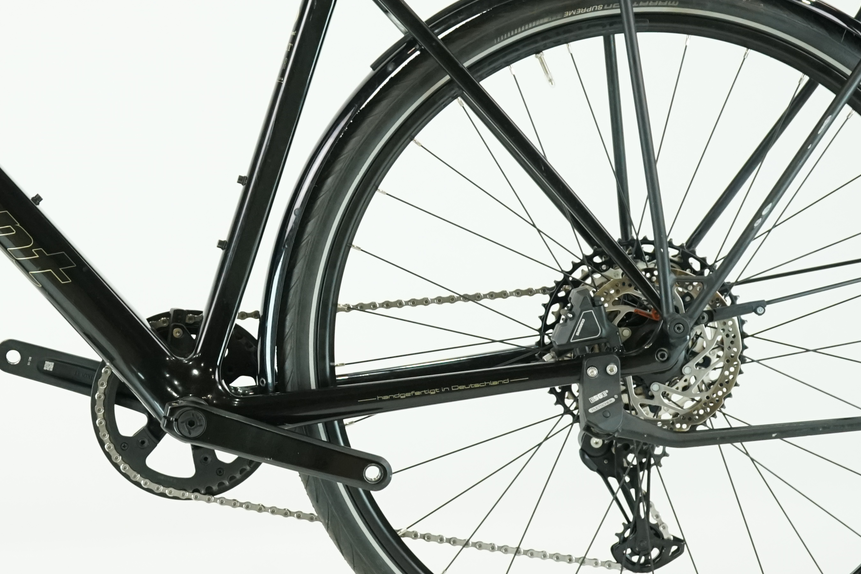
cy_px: 125
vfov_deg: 10.4
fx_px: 3133
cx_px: 81
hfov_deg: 15.5
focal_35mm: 131
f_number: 5
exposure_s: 1/200
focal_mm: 59
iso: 2000
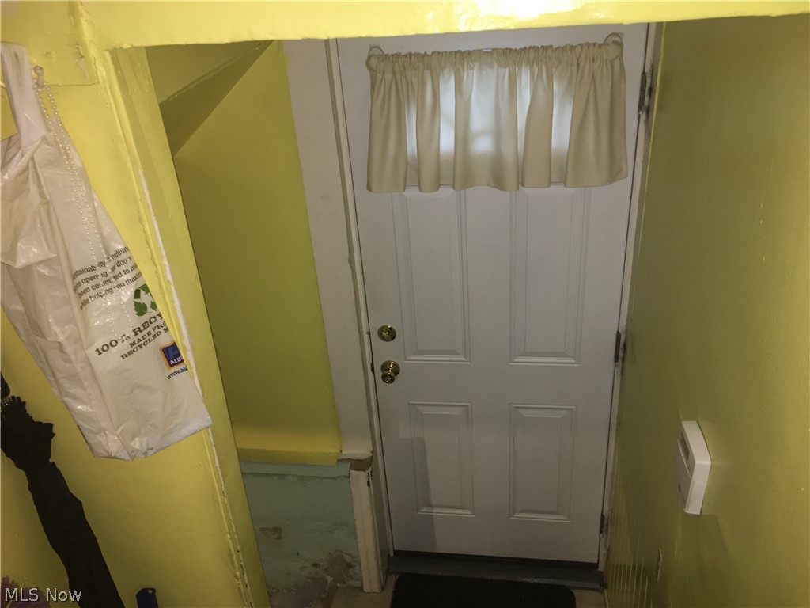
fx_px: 679
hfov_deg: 61.7
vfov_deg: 48.2
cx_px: 405
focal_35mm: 29
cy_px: 304
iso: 80
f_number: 2.2
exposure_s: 1/16
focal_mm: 4.15
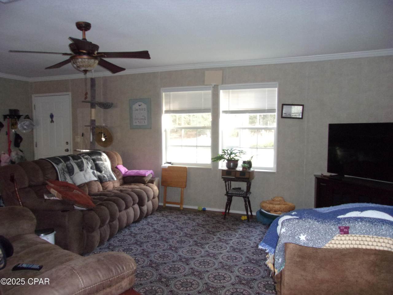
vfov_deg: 51.4
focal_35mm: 27
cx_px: 196
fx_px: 307
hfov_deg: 65.3
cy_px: 148
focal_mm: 4.9
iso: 320
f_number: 3
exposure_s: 1/34
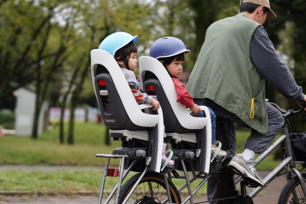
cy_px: 102
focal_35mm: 129
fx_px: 1096
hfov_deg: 15.9
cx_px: 153
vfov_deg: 10.6
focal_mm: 86
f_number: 2.8
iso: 125
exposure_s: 1/250
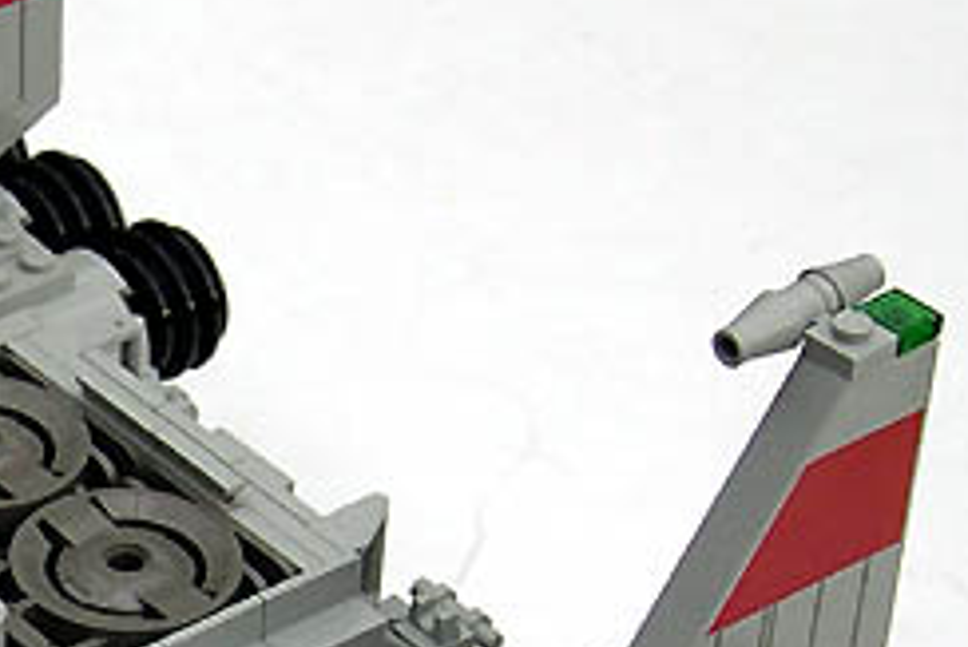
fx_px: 4305
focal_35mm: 160
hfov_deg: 12.4
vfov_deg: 8.5
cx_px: -337
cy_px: 746
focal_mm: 10.1
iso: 100
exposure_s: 1/175
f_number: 3.1
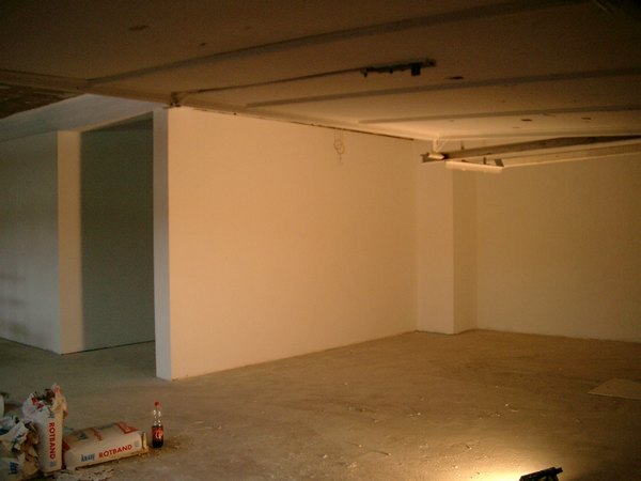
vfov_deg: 38.7
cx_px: 320
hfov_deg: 50.1
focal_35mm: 37
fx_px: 685
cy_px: 240
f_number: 2.6
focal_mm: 7.6
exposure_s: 1/100
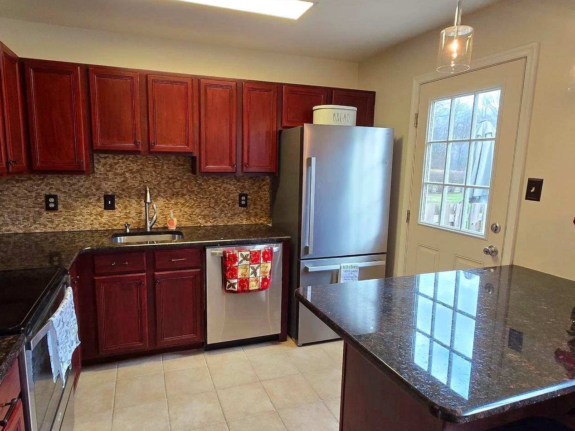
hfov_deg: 78.9
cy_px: 226
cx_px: 273
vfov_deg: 63.4
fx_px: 349
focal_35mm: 21
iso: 80
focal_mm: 1.7
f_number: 2.2
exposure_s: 1/60
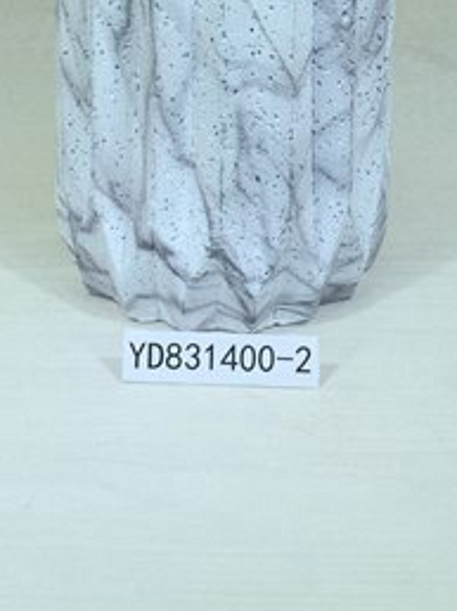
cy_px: -133
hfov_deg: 16.4
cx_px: 272
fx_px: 1587
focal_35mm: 90
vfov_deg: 20.3
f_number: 2.2
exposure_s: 1/599
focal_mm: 4.15
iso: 32
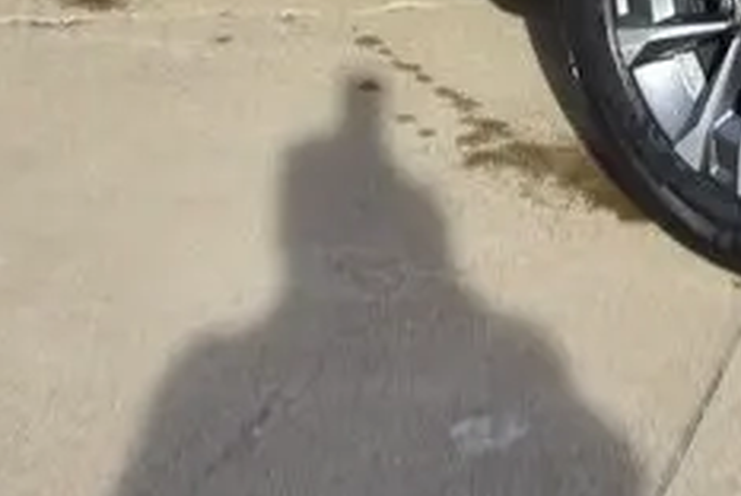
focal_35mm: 158
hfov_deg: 12.8
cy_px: -579
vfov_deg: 8.2
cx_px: 720
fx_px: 3256
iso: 100
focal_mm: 24
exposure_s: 1/500
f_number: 4.5
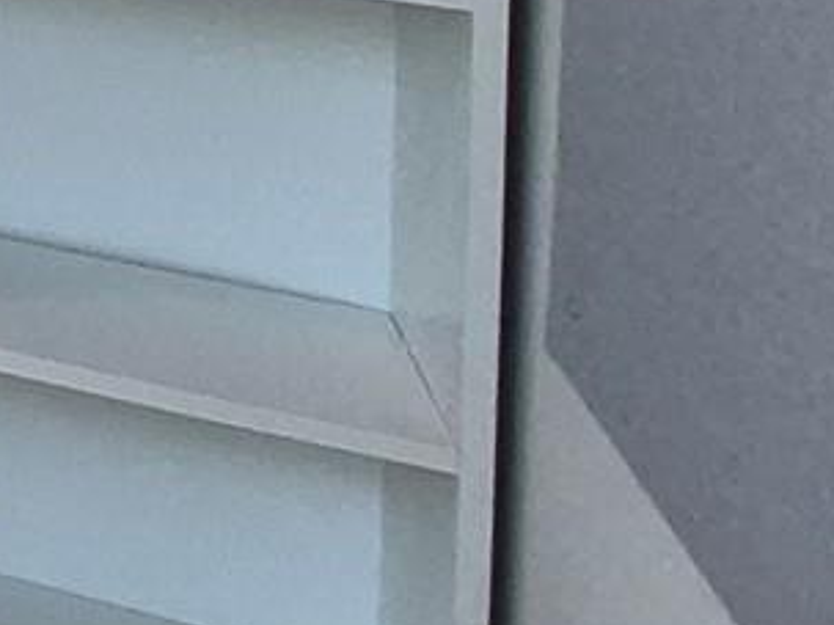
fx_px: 2119
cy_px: -614
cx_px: -1883
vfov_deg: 14.2
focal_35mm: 88
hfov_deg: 10.4
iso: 250
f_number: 2.2
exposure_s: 1/100
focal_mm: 1.74
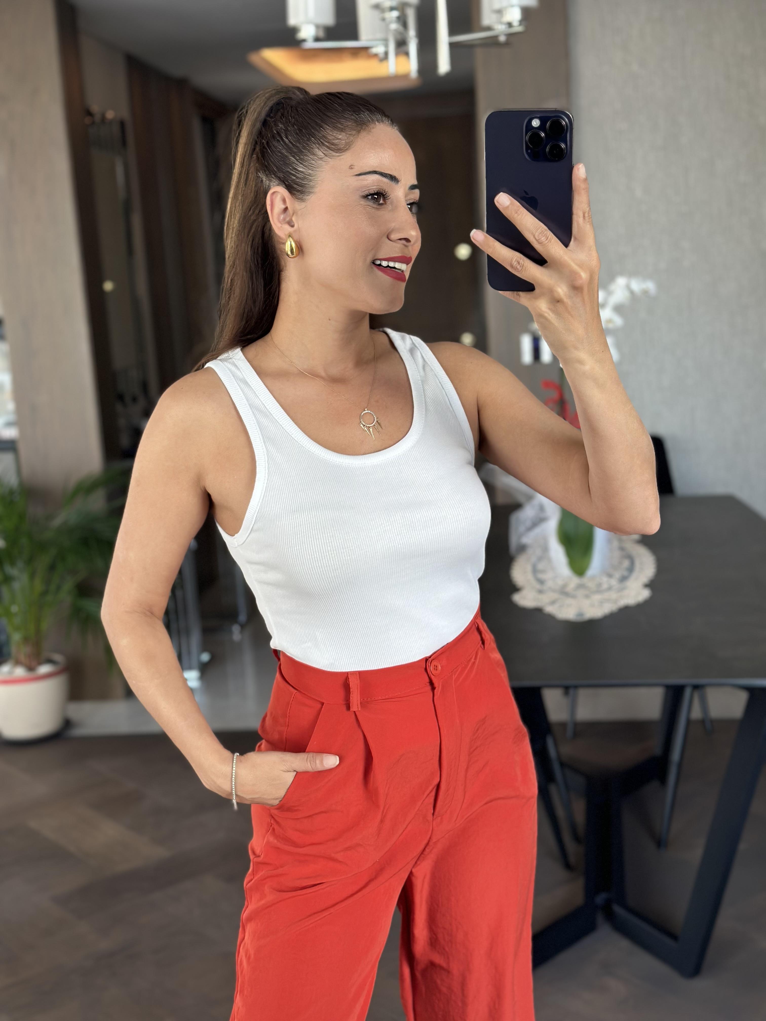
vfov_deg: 39.7
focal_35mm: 48
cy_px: 510
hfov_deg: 30.3
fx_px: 1416
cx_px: 383
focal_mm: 6.86
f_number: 1.78
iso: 125
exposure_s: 1/60
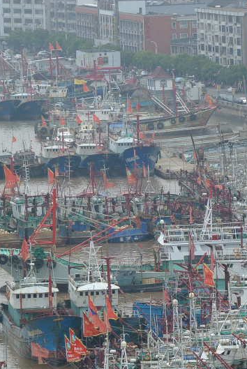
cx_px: 222
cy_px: 298
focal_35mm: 336
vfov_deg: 6.1
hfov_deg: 4.1
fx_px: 3449
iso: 100
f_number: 4.2
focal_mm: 55.1
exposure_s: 1/640
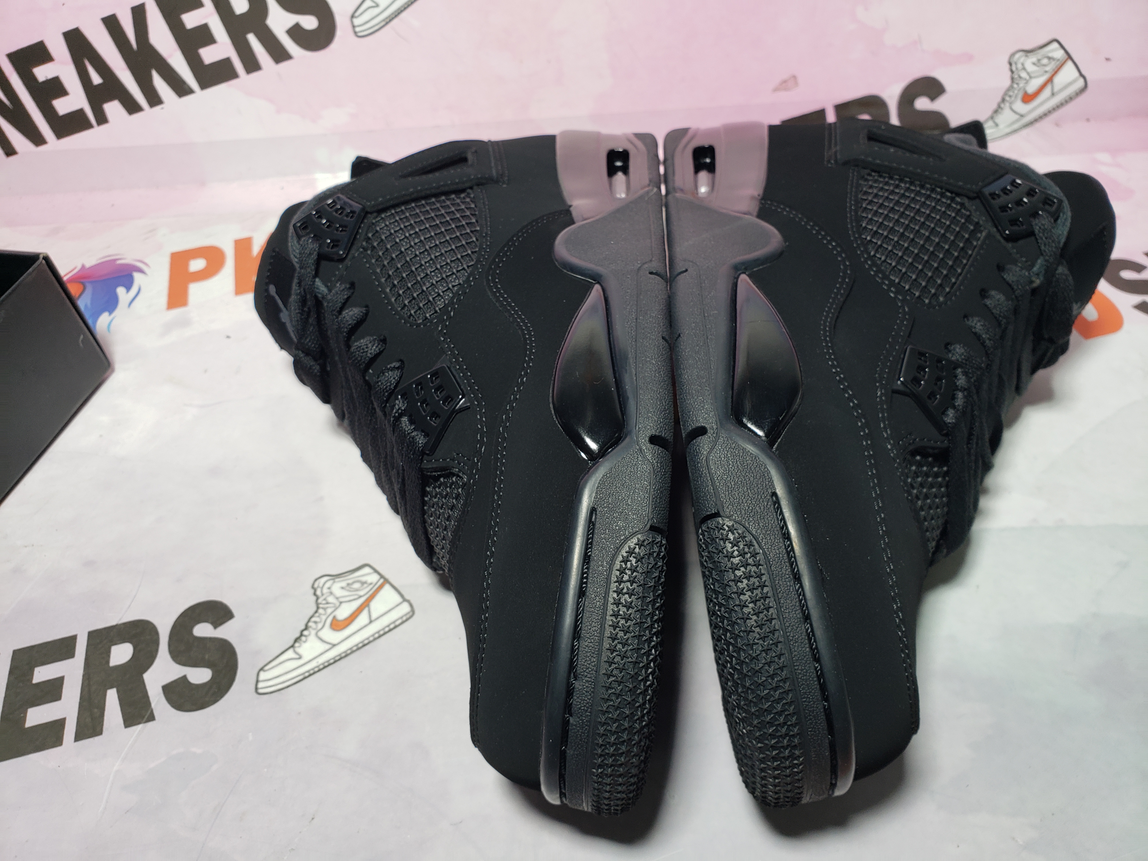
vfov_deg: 53.1
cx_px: 574
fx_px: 862
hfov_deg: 67.3
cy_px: 430
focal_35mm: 26
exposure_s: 1/106
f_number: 2.4
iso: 50
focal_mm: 4.3
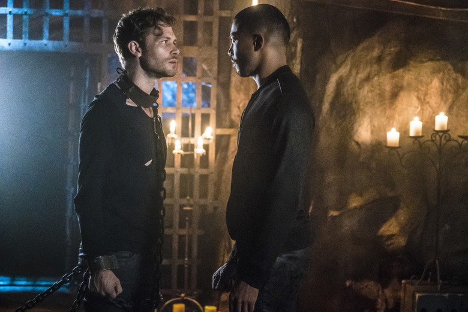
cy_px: 156
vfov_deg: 19.5
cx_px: 234
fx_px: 910
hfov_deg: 28.8
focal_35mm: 70
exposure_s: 1/60
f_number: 4
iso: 10000
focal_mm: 70
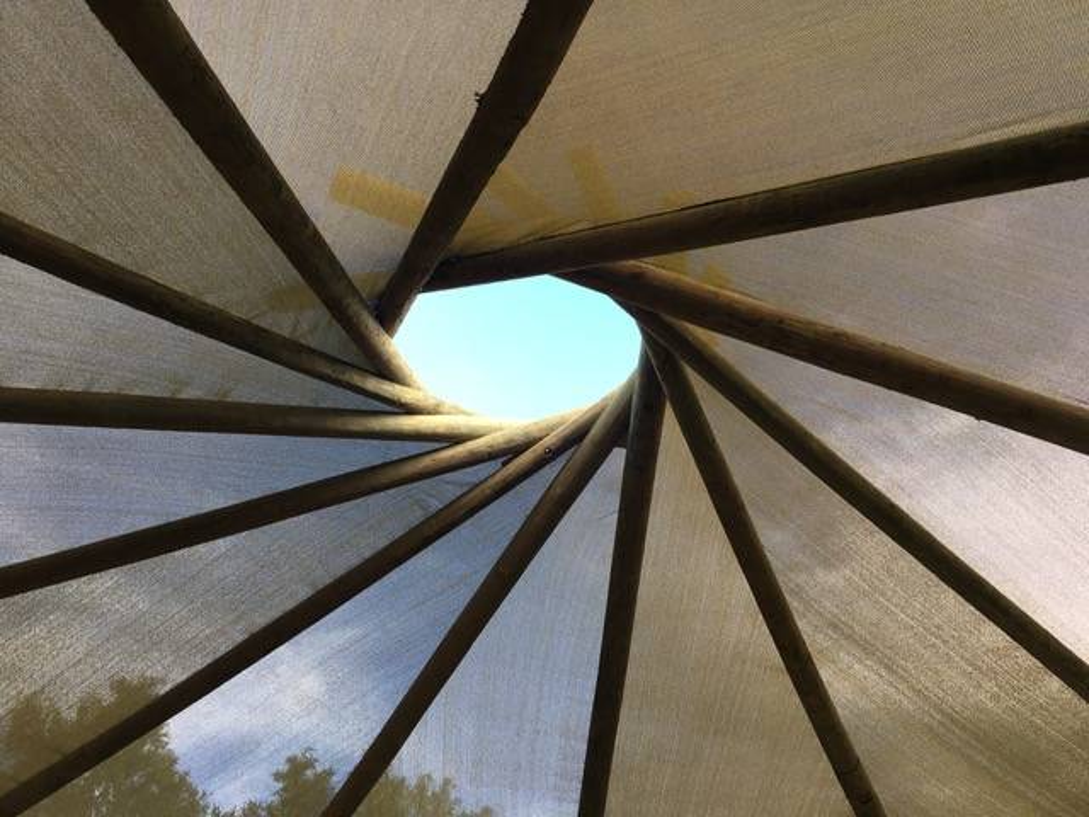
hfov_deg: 61.7
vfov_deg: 48.2
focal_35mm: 29
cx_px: 544
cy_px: 408
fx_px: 912
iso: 32
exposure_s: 1/100
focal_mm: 4.15
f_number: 2.2
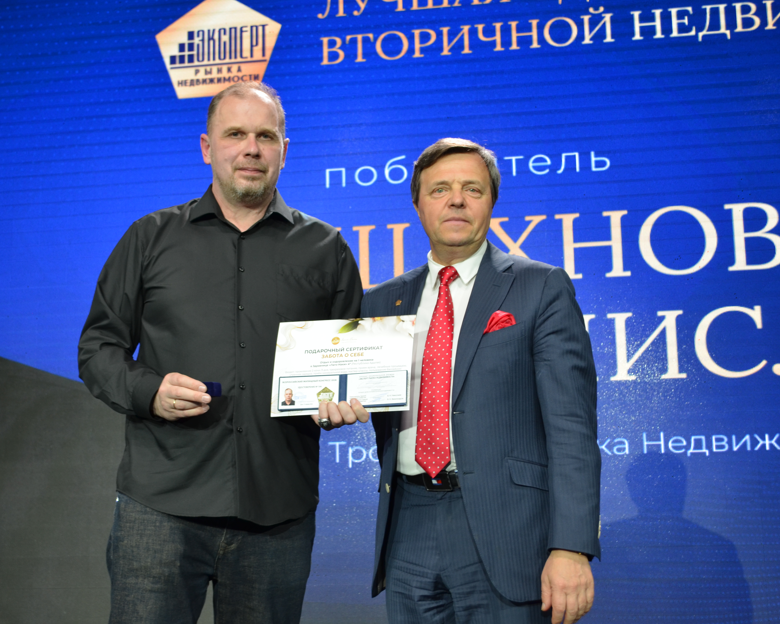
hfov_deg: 31.6
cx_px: 338
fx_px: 1375
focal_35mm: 60
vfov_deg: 25.6
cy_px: 313
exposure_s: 1/60
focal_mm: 35
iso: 400
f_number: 5
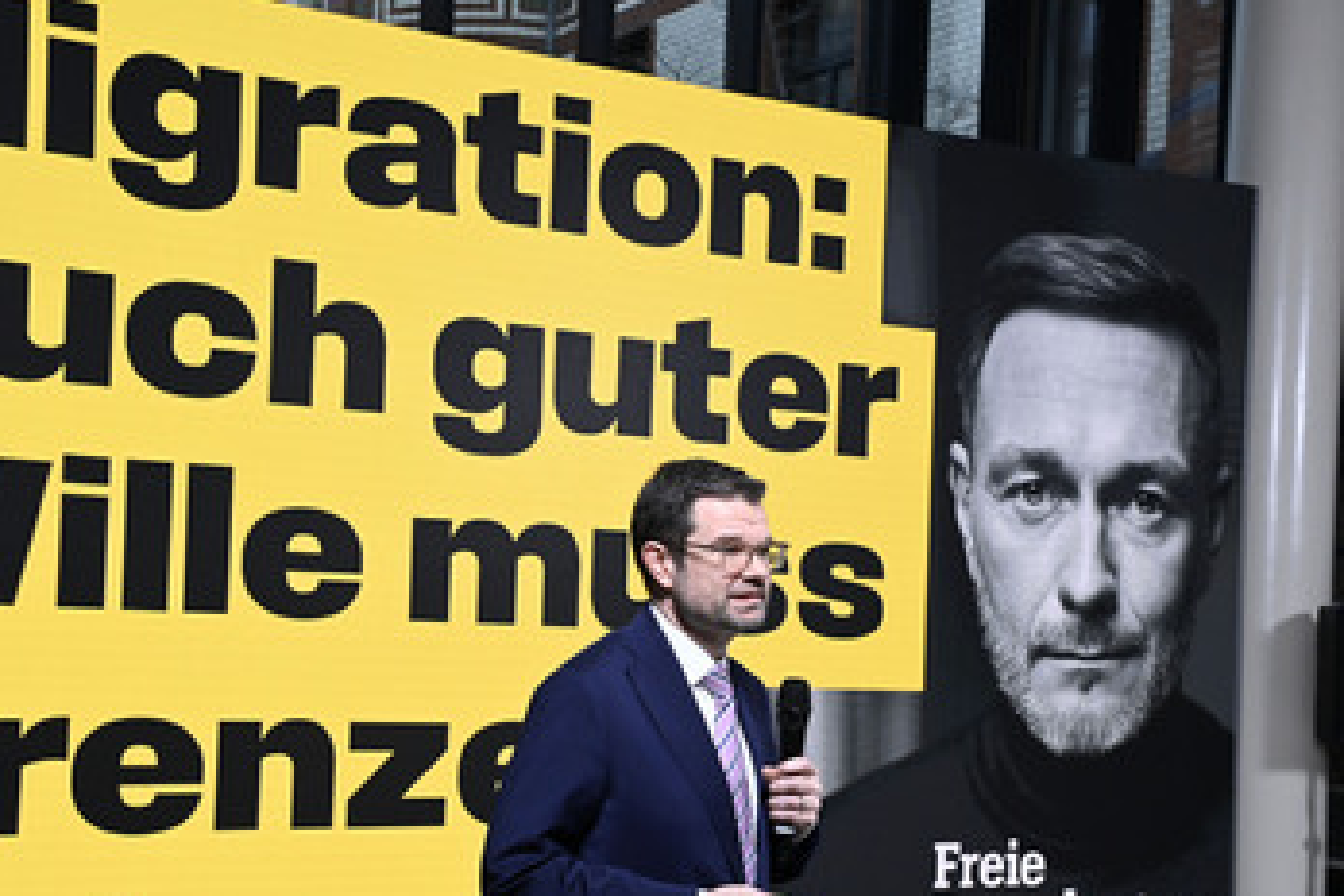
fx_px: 2128
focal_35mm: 57
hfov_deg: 35.0
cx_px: 585
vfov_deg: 23.7
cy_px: 575
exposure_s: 1/250
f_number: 6.3
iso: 4000
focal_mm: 44
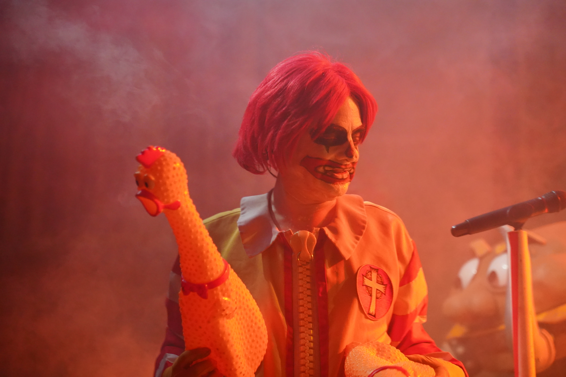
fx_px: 1651
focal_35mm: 105
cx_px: 283
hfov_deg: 19.5
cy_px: 188
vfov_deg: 13.0
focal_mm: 105
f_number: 4
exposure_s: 1/160
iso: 8000
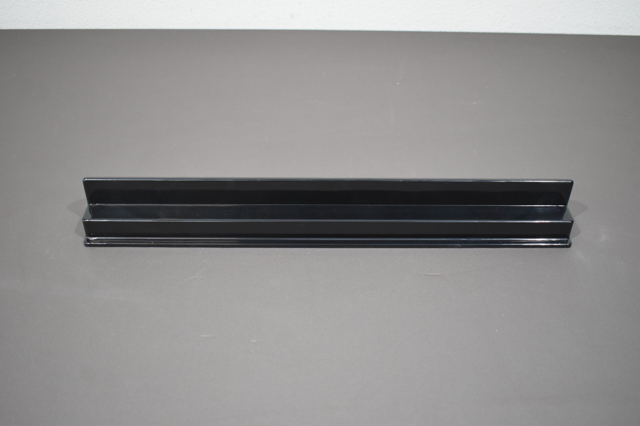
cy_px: 213
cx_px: 320
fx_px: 693
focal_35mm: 39
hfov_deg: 49.6
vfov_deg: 34.2
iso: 1100
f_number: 4
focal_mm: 26
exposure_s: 1/125
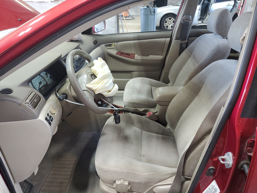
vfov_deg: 53.1
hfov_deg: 67.3
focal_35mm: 26
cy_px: 96
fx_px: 193
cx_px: 128
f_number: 1.5
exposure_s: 1/60.2
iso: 125
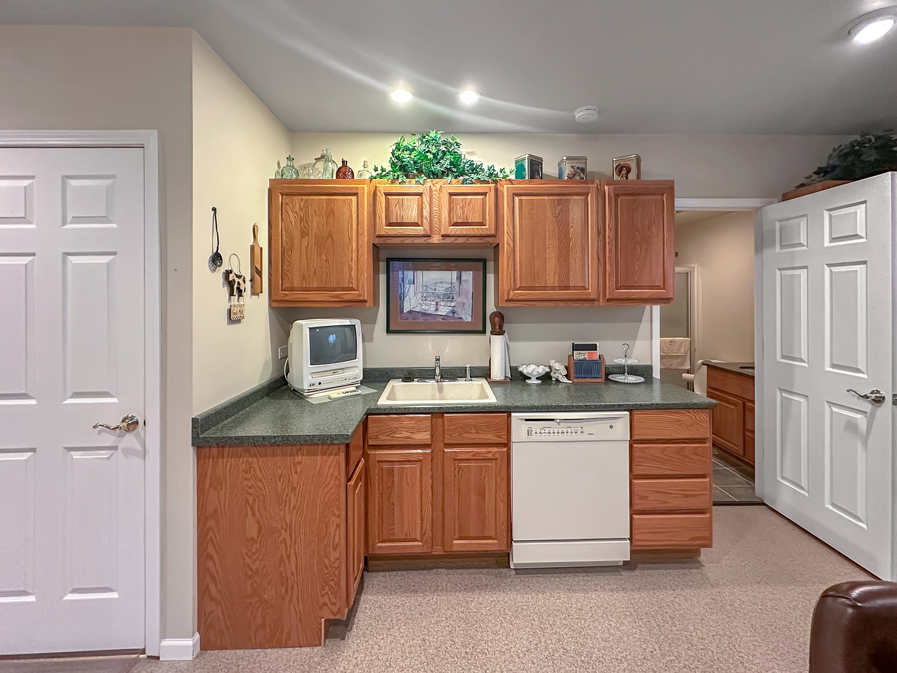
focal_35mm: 14
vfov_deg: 85.7
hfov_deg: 102.1
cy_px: 336
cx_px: 448
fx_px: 363
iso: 500
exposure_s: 1/60
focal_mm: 2.22
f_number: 2.2
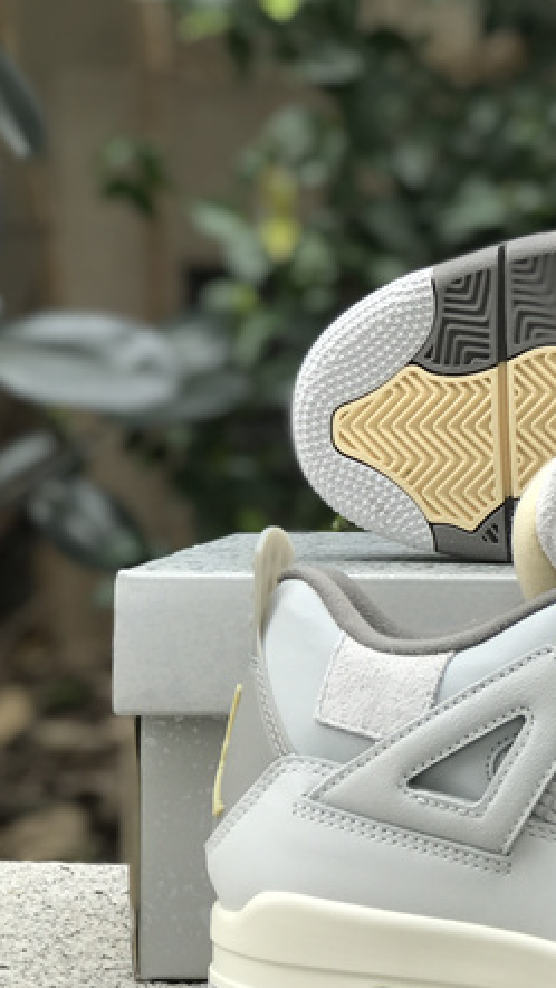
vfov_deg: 20.5
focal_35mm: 104
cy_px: 573
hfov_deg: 11.4
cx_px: 710
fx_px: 2723
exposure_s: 1/155
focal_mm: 6.6
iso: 20
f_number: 2.8
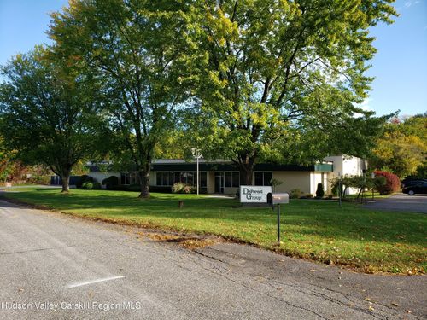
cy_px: 160
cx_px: 214
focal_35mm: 26
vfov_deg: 53.1
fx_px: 321
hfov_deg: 67.3
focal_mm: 4.3
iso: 50
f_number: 2.4
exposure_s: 1/575
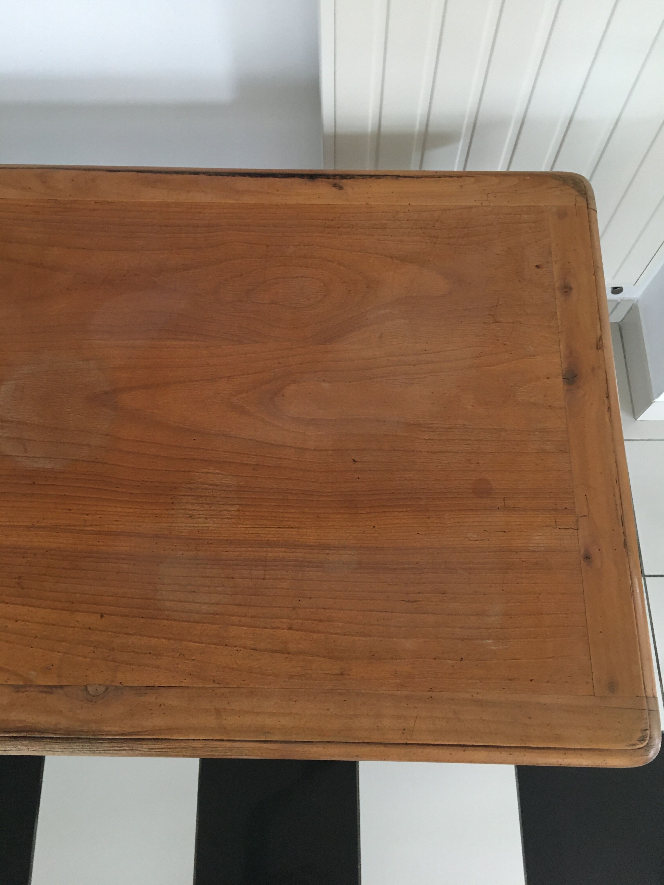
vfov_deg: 61.7
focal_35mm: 29
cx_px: 332
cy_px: 442
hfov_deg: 48.2
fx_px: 742
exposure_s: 1/33
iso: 125
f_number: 2.2
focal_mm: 4.15
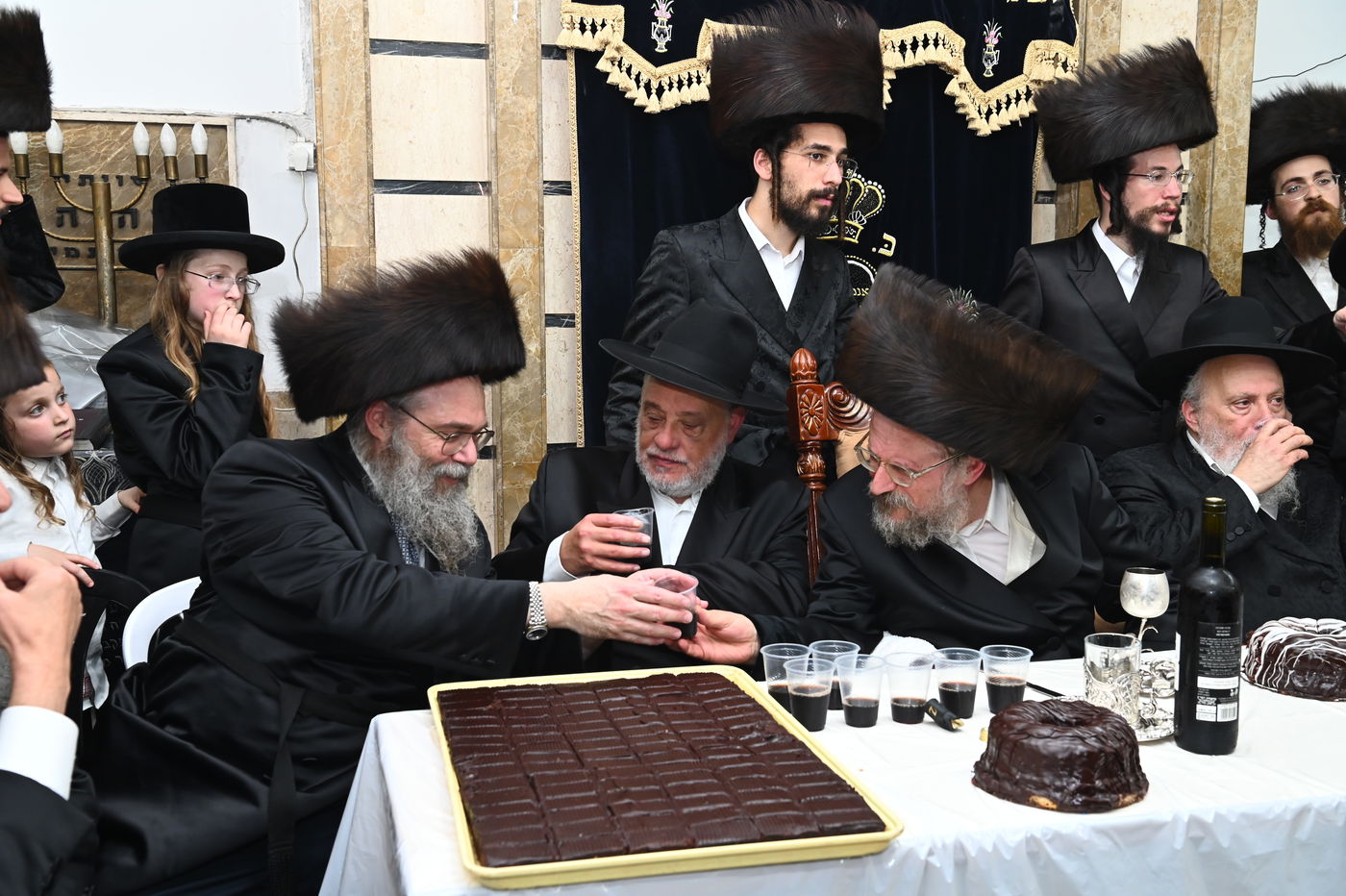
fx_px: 1420
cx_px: 673
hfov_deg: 50.7
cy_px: 448
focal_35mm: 38
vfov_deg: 35.0
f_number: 7.1
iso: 1600
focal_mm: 38
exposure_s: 1/160
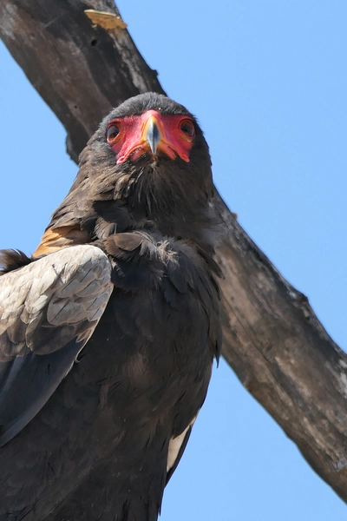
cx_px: 174
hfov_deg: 1.4
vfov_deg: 2.1
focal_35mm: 960
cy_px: 260
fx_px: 13879
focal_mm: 176
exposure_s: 1/400
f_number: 4.5
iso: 125
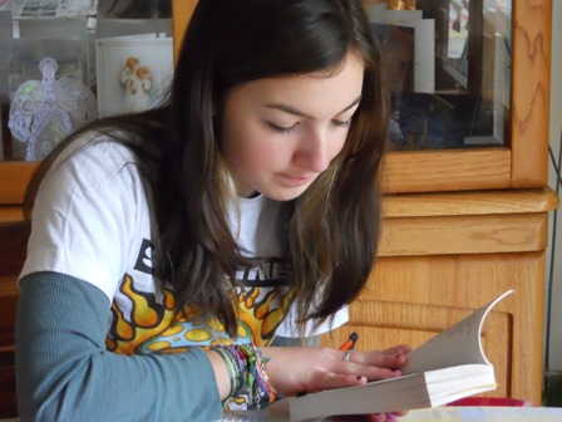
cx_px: 281
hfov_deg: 19.6
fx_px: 1624
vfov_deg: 14.8
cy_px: 211
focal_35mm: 100
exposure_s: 1/8
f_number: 5.4
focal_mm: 17.9
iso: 800
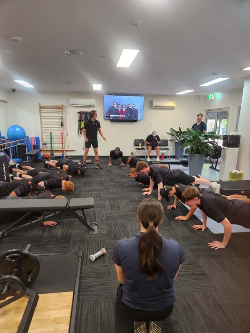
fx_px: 221
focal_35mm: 23
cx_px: 125
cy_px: 166
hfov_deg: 58.9
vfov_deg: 73.9
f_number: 1.8
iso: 320
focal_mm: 5.4
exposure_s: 1/100
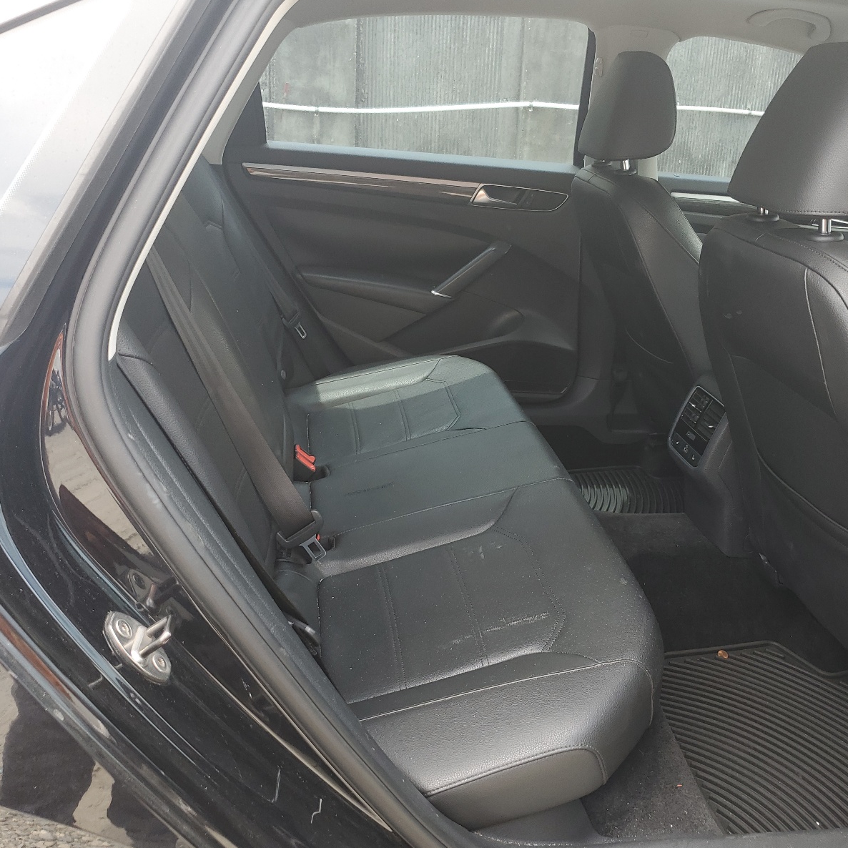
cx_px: 468
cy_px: 428
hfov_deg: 52.4
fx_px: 859
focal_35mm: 31
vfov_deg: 52.5
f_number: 1.5
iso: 50
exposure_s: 1/204
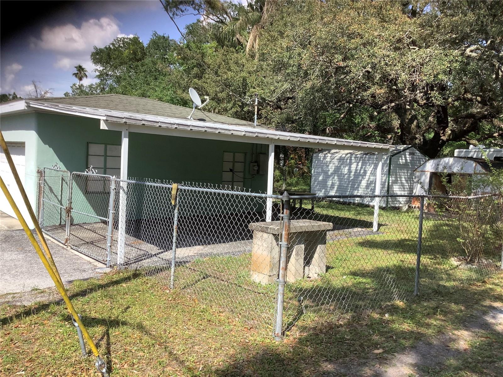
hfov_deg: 58.4
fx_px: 450
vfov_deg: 45.4
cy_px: 188
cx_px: 252
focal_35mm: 31
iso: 25
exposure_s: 1/715
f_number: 2.4
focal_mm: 3.3
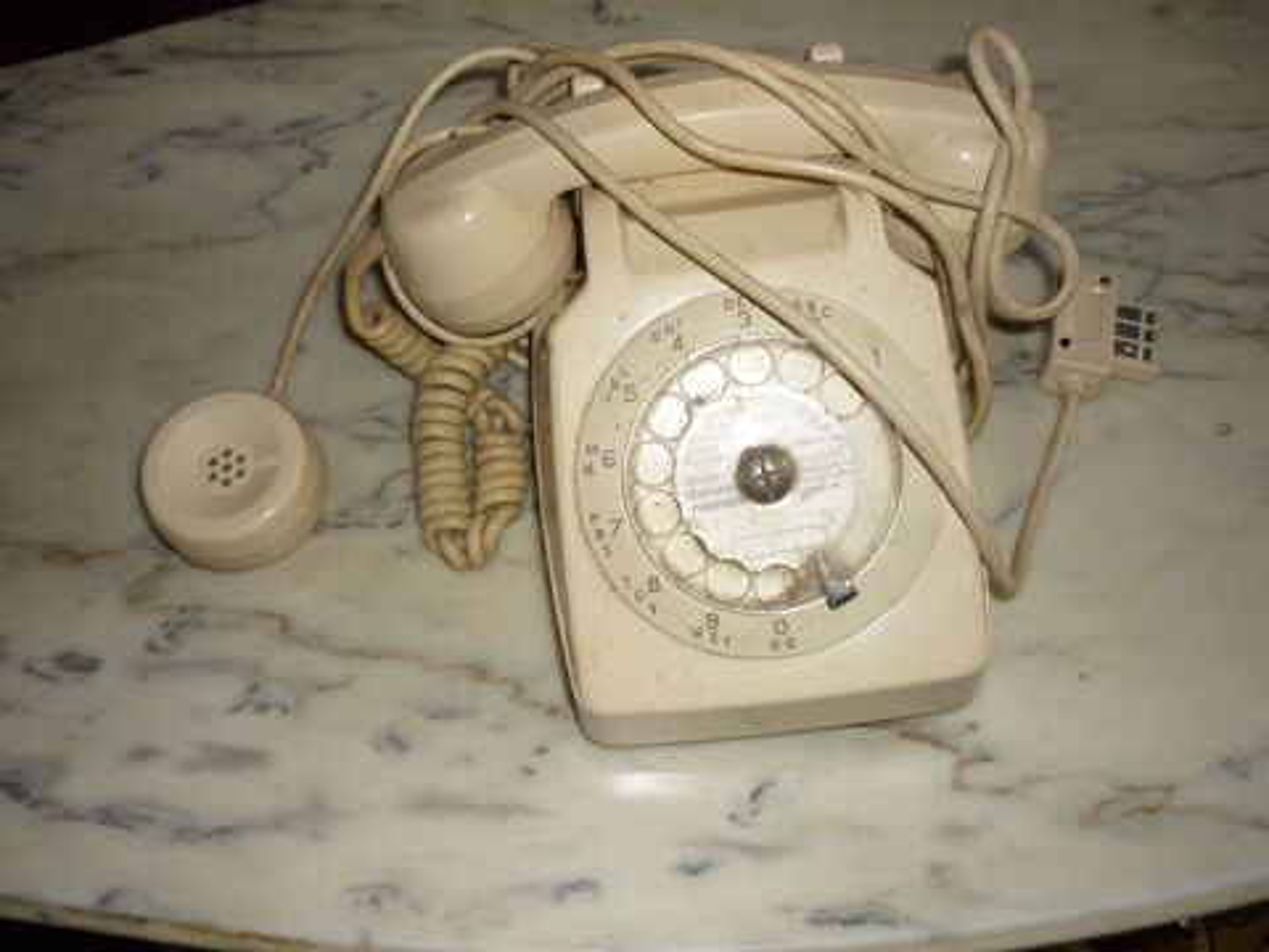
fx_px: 1210
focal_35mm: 33
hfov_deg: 55.4
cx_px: 634
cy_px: 476
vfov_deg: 42.9
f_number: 2.8
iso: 100
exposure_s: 1/30
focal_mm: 5.5
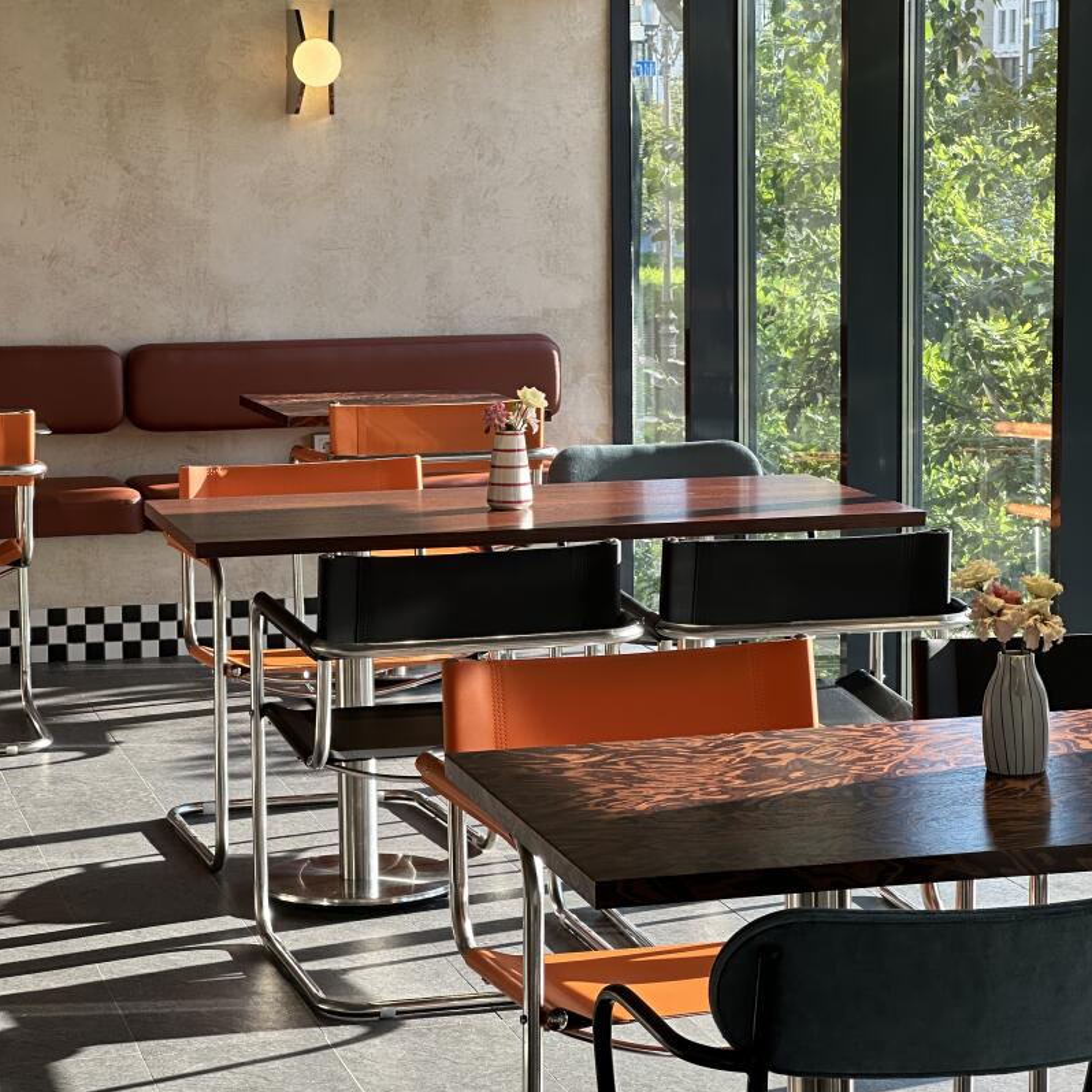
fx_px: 3248
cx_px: 546
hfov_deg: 19.1
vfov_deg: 19.1
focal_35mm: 91
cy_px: 511
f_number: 2.8
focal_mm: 9
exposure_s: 1/99
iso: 64
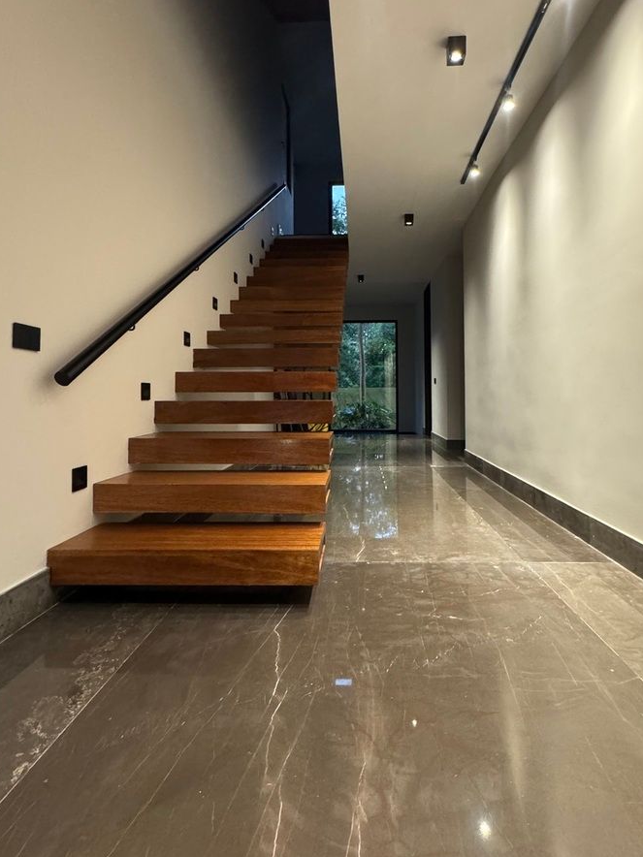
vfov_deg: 84.3
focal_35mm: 19
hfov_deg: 68.6
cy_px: 378
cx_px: 345
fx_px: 471
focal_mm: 2.22
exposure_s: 1/60
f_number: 2.2
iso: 1000
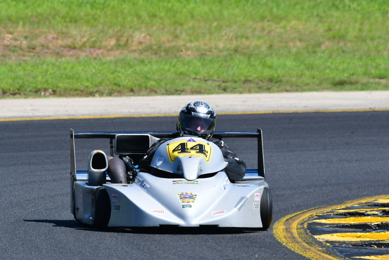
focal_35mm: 764
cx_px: 206
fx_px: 8255
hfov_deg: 2.7
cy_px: 119
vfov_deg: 1.8
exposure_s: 1/640
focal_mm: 460
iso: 500
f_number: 11
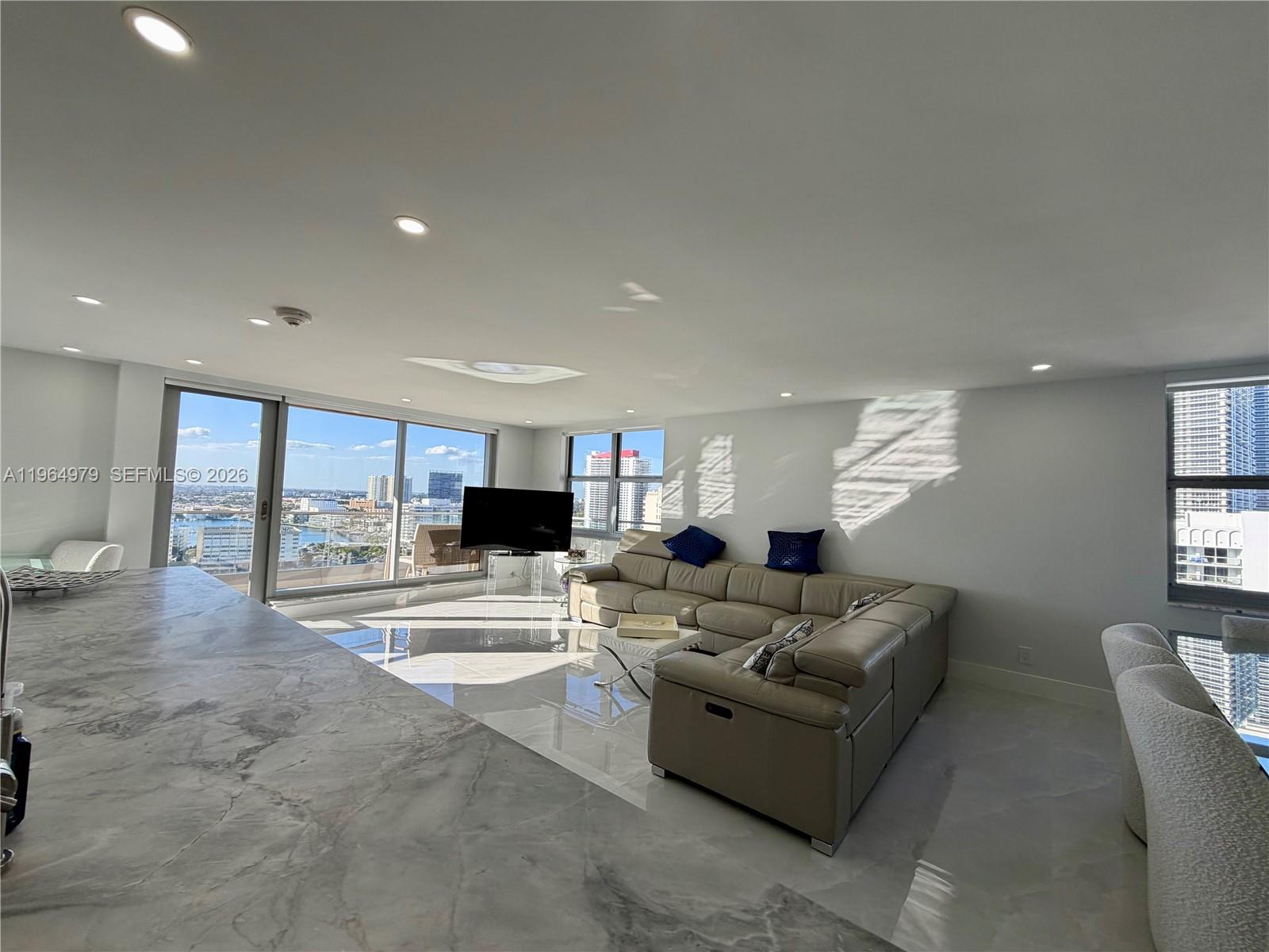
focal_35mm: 14
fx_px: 513
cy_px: 476
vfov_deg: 85.7
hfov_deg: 102.1
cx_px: 634
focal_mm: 2.22
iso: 40
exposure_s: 1/190
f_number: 2.2
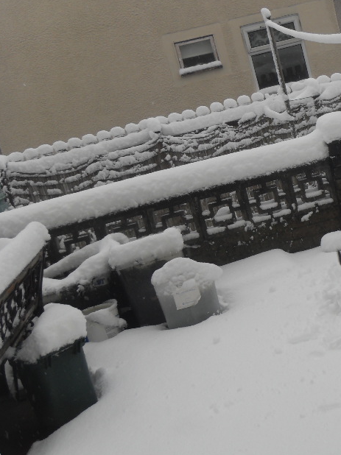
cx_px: 335
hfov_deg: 24.2
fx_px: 762
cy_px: 175
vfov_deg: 33.1
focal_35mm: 58
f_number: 3.2
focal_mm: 7.5
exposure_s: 1/250
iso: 80
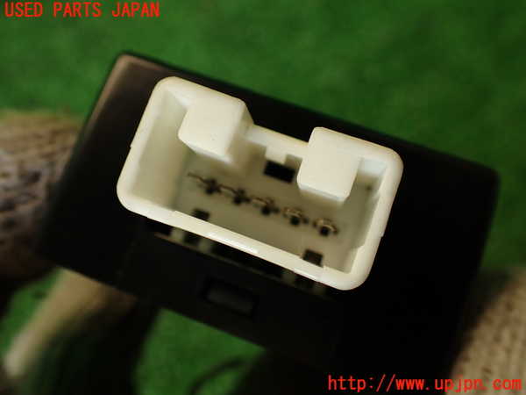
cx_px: 263
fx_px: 486
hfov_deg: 56.8
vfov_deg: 44.2
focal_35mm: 32
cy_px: 198
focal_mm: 5.79
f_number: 2.4
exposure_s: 1/60
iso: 160
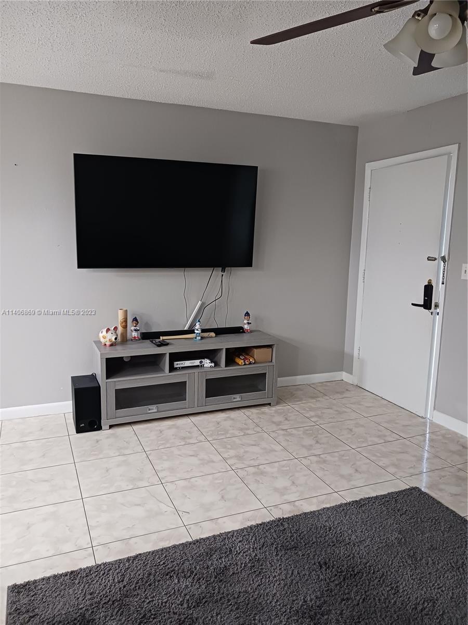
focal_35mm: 27
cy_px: 312
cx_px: 234
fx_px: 487
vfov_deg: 65.3
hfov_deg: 51.4
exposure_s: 1/20
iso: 500
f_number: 1.8
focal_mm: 4
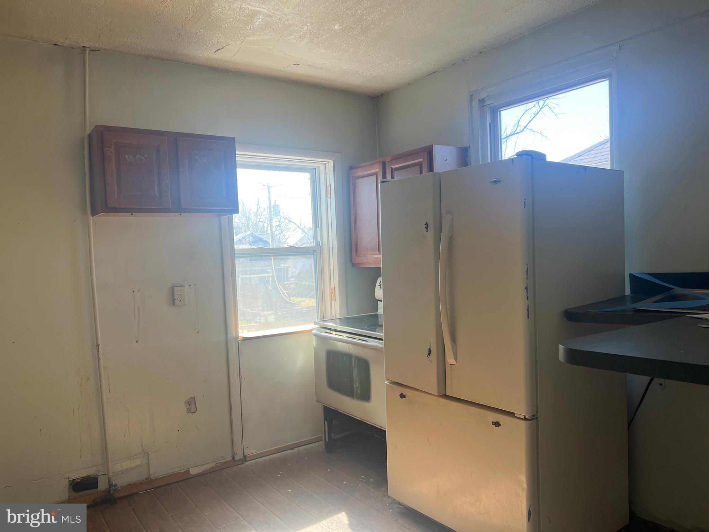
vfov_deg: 53.1
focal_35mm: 26
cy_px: 266
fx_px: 533
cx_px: 354
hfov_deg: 67.3
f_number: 1.5
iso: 40
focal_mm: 5.7
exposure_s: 1/163
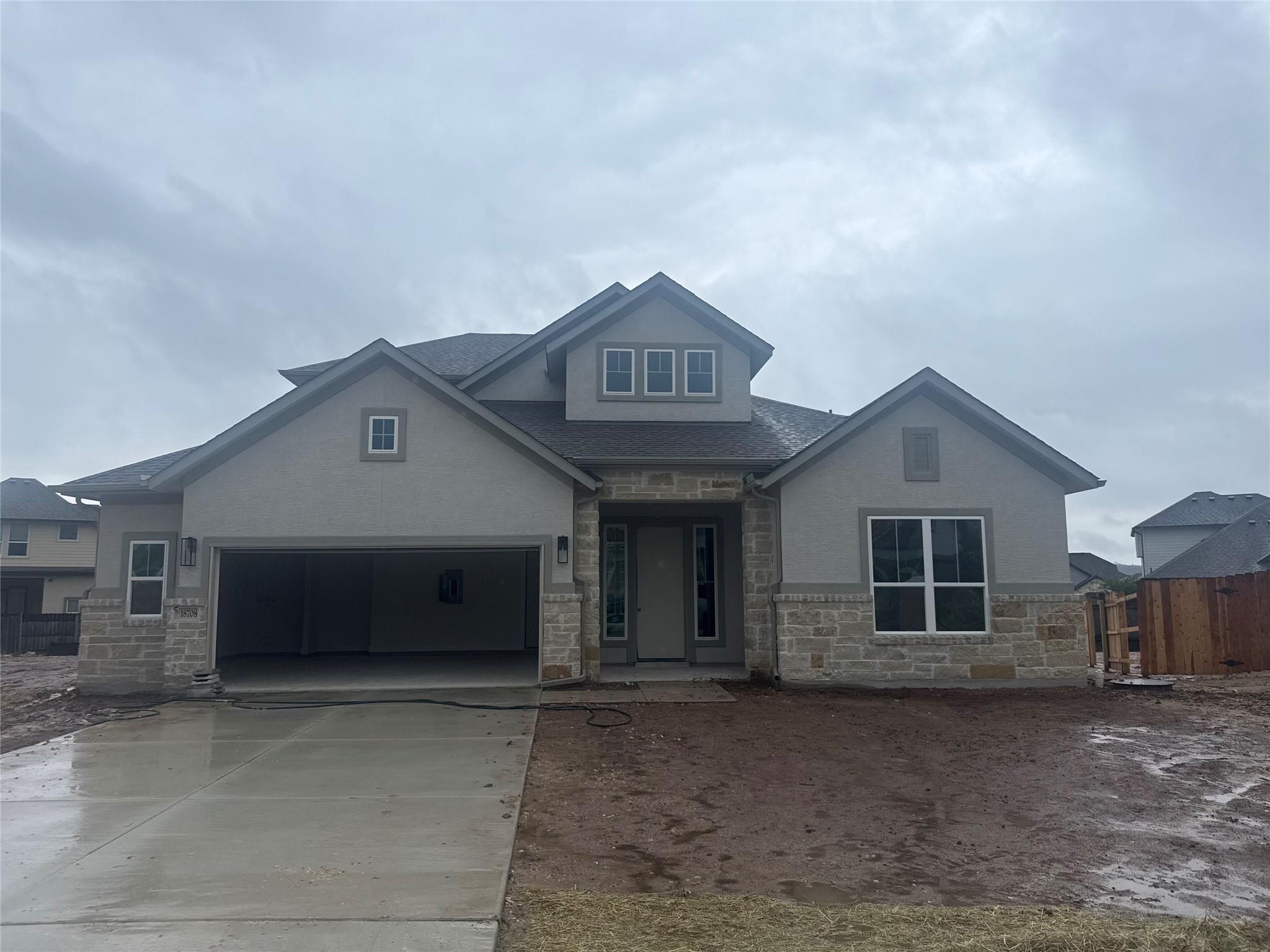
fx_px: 881
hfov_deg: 71.6
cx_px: 635
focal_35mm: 24
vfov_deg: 56.8
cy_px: 476
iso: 80
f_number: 1.78
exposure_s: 1/1727
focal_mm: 6.76
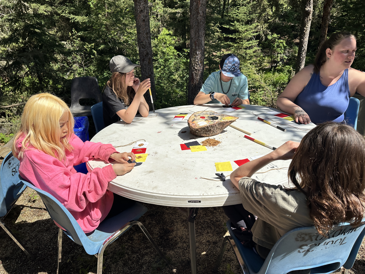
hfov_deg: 71.6
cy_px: 137
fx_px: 253
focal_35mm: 24
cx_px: 182
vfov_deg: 56.8
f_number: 1.78
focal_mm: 6.86
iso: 80
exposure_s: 1/5263
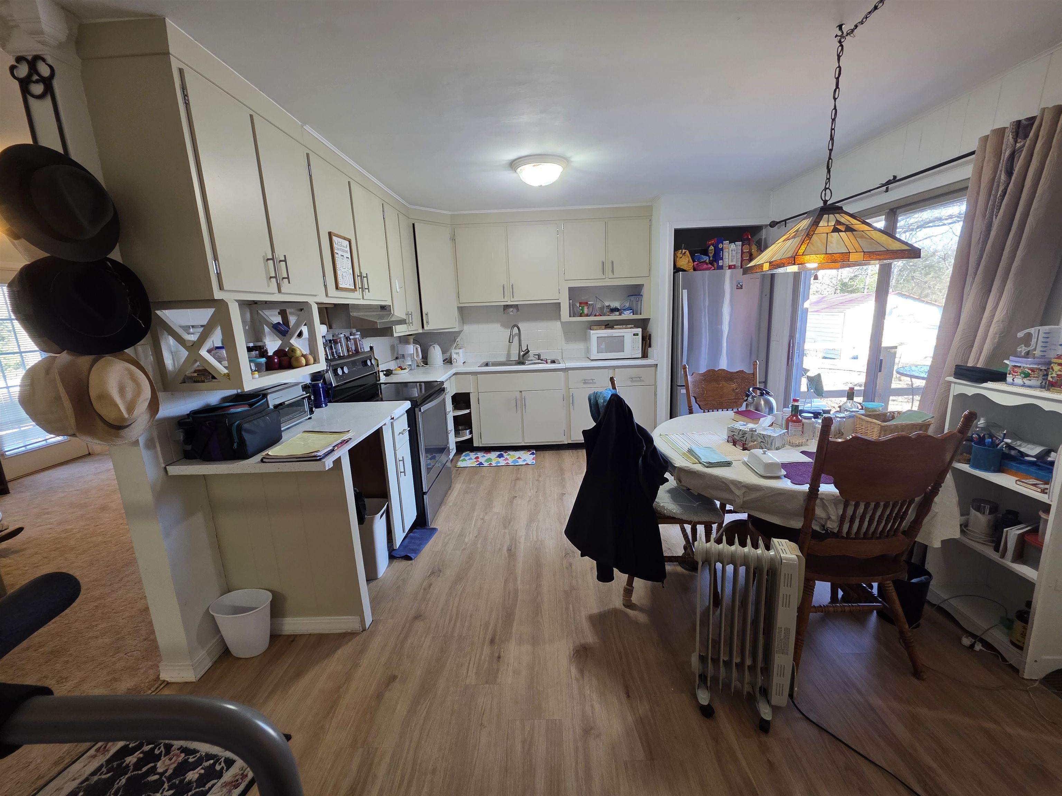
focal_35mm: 13
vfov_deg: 89.9
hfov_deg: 106.2
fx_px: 399
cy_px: 398
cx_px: 531
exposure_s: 1/60
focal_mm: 2.2
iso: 160
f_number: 1.9
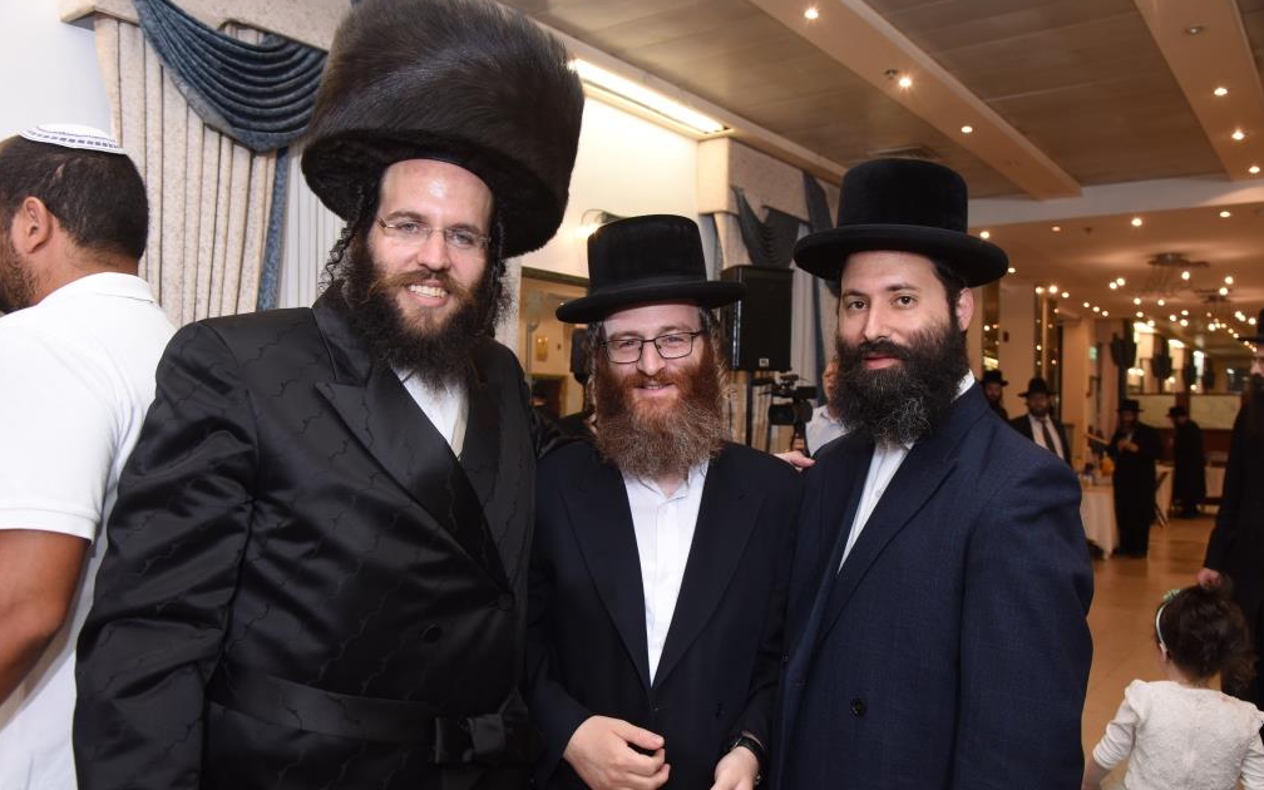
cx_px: 628
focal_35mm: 29
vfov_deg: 43.1
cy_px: 416
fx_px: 999
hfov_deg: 64.6
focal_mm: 28
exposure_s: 1/100
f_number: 6.3
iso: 800
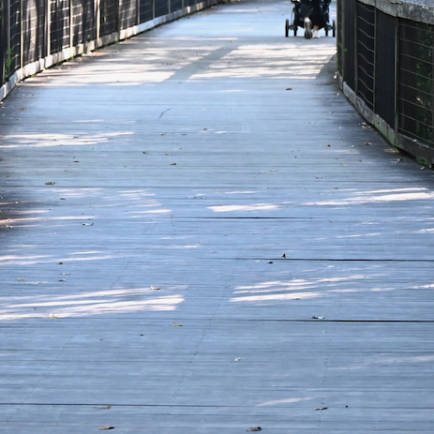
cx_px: 218
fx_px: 4865
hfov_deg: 5.1
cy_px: 7
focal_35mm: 343
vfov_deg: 5.1
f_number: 6.3
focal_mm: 110
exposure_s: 1/125
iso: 3200
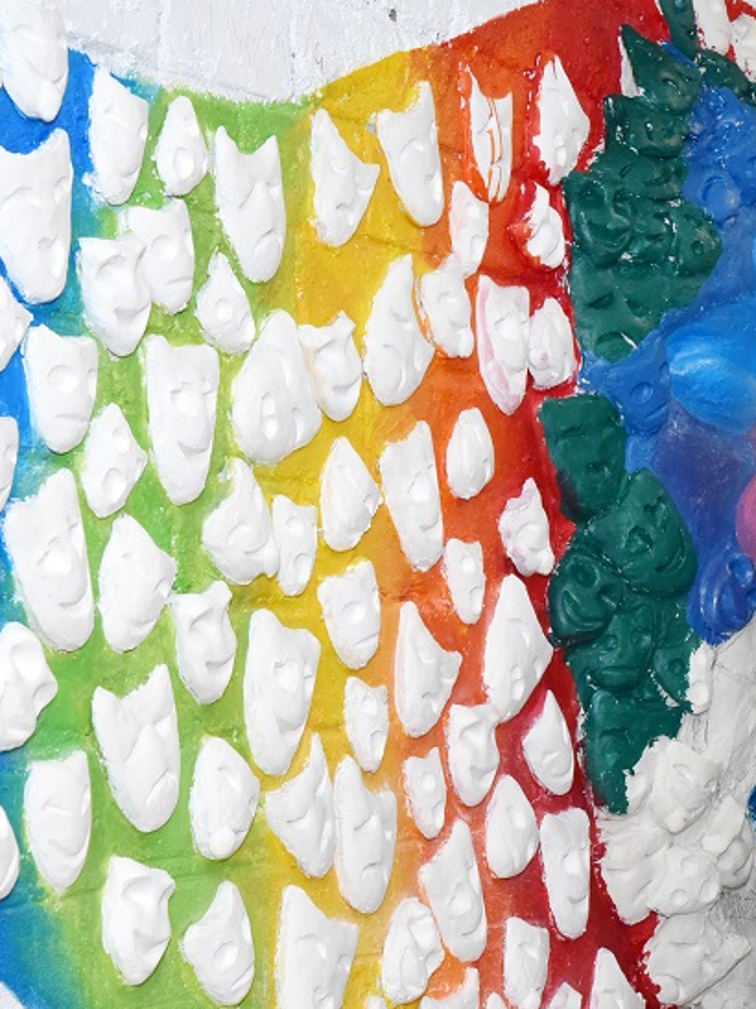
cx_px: 725
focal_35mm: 109
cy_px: 508
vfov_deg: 18.0
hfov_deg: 13.4
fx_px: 3175
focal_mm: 62
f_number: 8
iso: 3200
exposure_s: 1/100
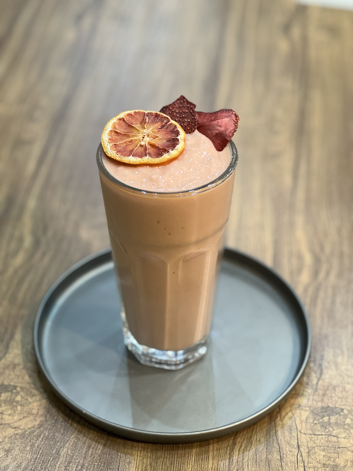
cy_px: 236
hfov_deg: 19.1
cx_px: 176
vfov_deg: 25.3
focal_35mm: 77
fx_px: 1047
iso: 320
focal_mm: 9
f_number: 2.8
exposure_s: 1/33
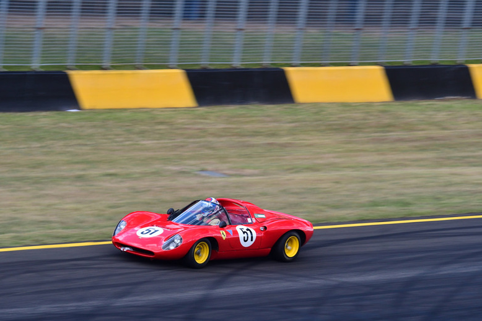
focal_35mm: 216
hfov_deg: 9.5
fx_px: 2892
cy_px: 158
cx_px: 237
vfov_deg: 6.4
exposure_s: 1/250
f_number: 10
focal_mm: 140
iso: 640
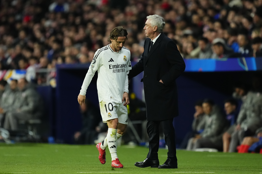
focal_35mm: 400
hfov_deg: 5.2
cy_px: 87
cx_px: 131
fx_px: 2911
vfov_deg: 3.4
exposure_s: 1/1600
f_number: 2.8
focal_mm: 400
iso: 3200
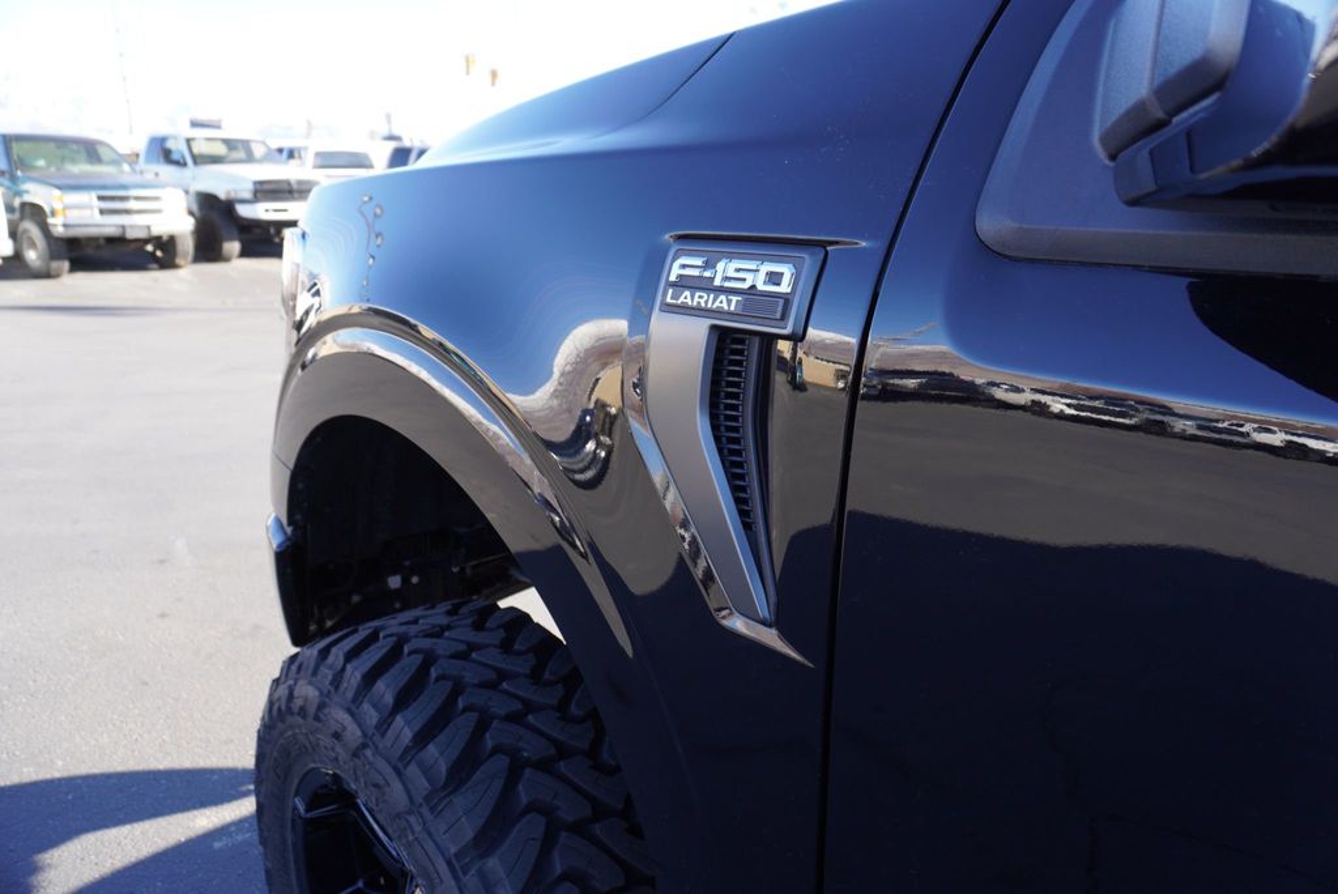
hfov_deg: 73.7
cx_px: 669
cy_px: 447
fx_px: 892
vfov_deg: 53.2
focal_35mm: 24
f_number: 4.5
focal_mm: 16
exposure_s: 1/80
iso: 100
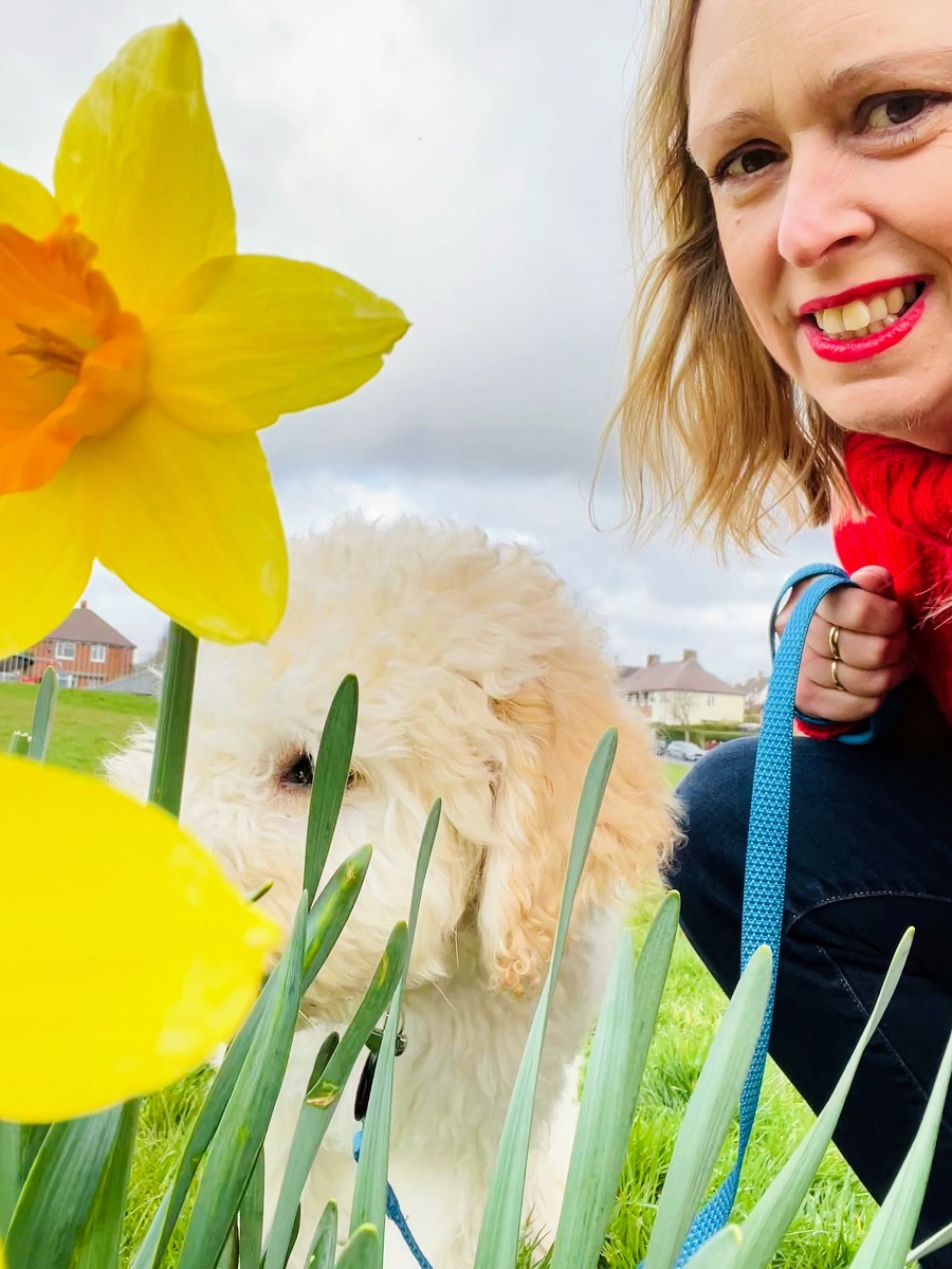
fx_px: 1100
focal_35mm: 30
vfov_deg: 60.0
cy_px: 634
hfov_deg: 46.8
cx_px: 476
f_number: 2.2
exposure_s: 1/316
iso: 25
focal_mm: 2.71
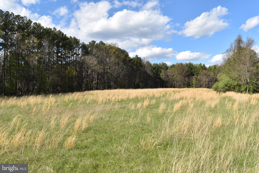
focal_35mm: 33
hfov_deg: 57.2
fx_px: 237
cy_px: 86
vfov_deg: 40.0
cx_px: 130
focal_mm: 22
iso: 100
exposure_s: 1/200
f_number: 10
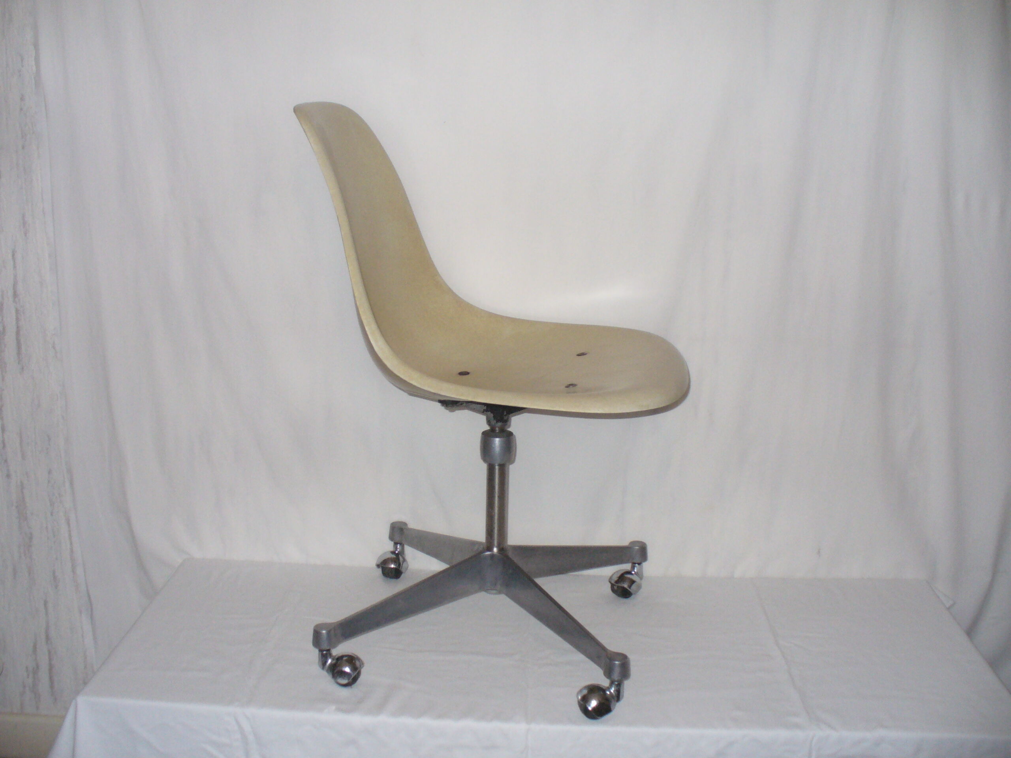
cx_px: 506
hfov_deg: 50.1
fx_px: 1081
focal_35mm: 37
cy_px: 379
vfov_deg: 38.7
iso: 200
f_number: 2.8
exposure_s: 1/30
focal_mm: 6.1
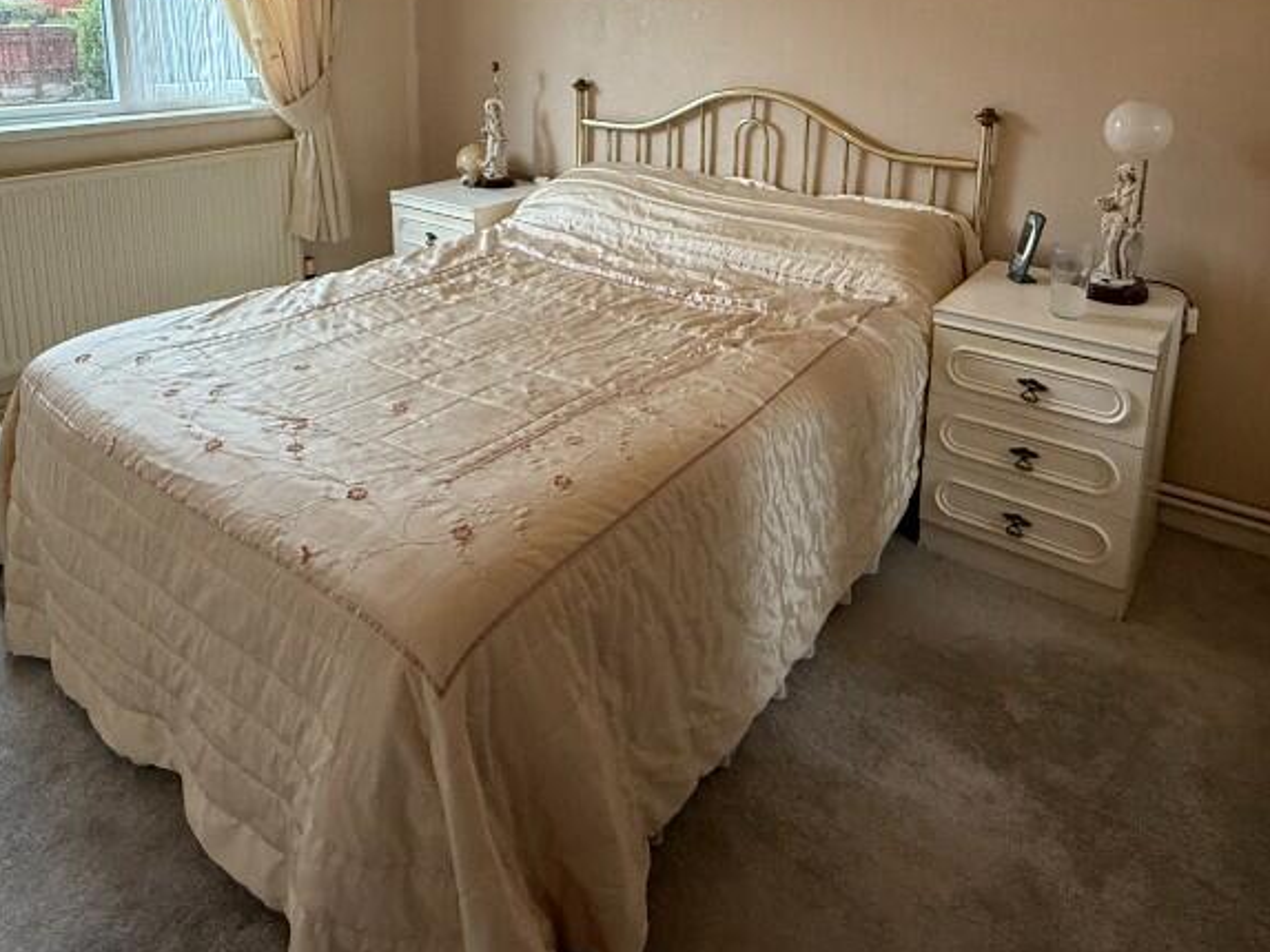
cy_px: 179
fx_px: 917
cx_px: 598
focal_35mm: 25
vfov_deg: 51.2
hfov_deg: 69.3
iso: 250
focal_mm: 2.22
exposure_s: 1/100
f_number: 2.2
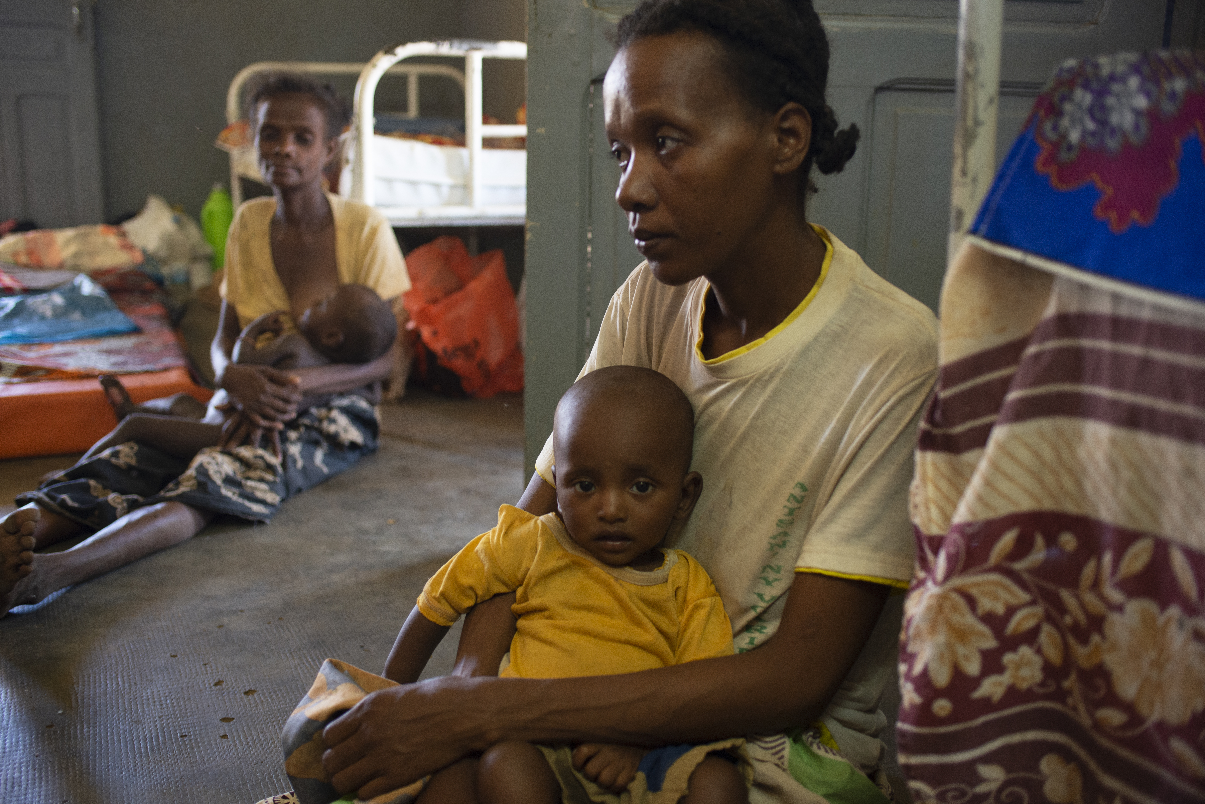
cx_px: 602
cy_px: 402
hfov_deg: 54.4
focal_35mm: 35
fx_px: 1172
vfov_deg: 37.9
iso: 1250
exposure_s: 1/100
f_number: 2.8
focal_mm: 35
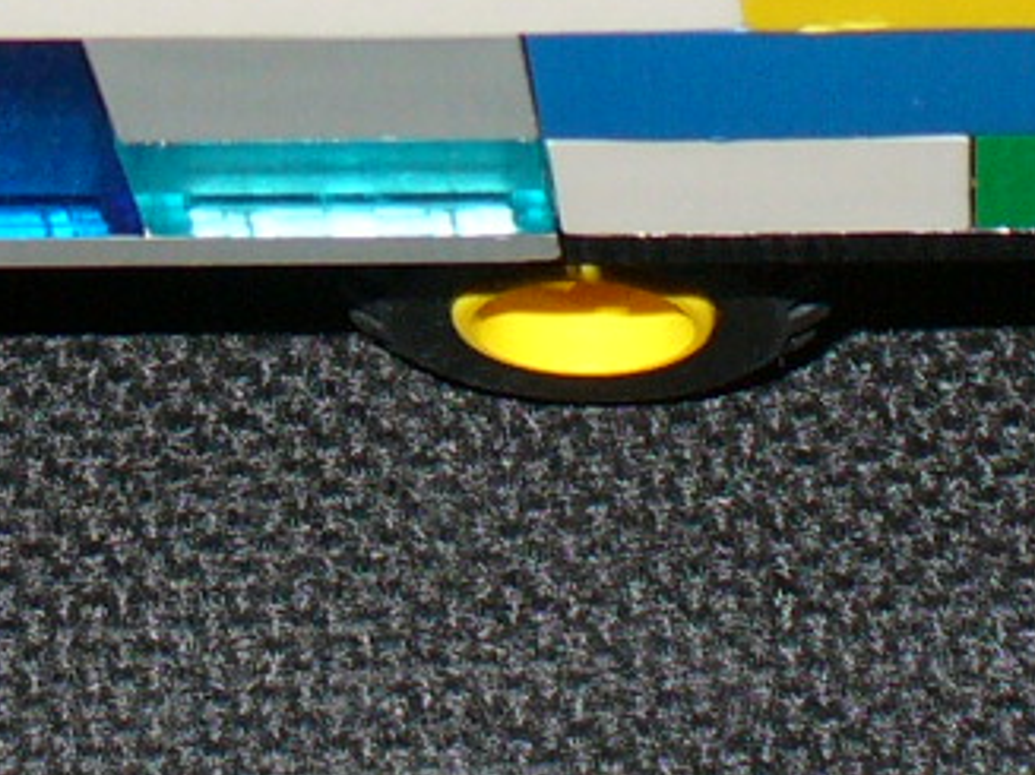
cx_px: 415
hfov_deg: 10.9
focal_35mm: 181
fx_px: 5410
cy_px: -376
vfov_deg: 8.0
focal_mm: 6.1
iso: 100
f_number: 2.8
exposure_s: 1/60
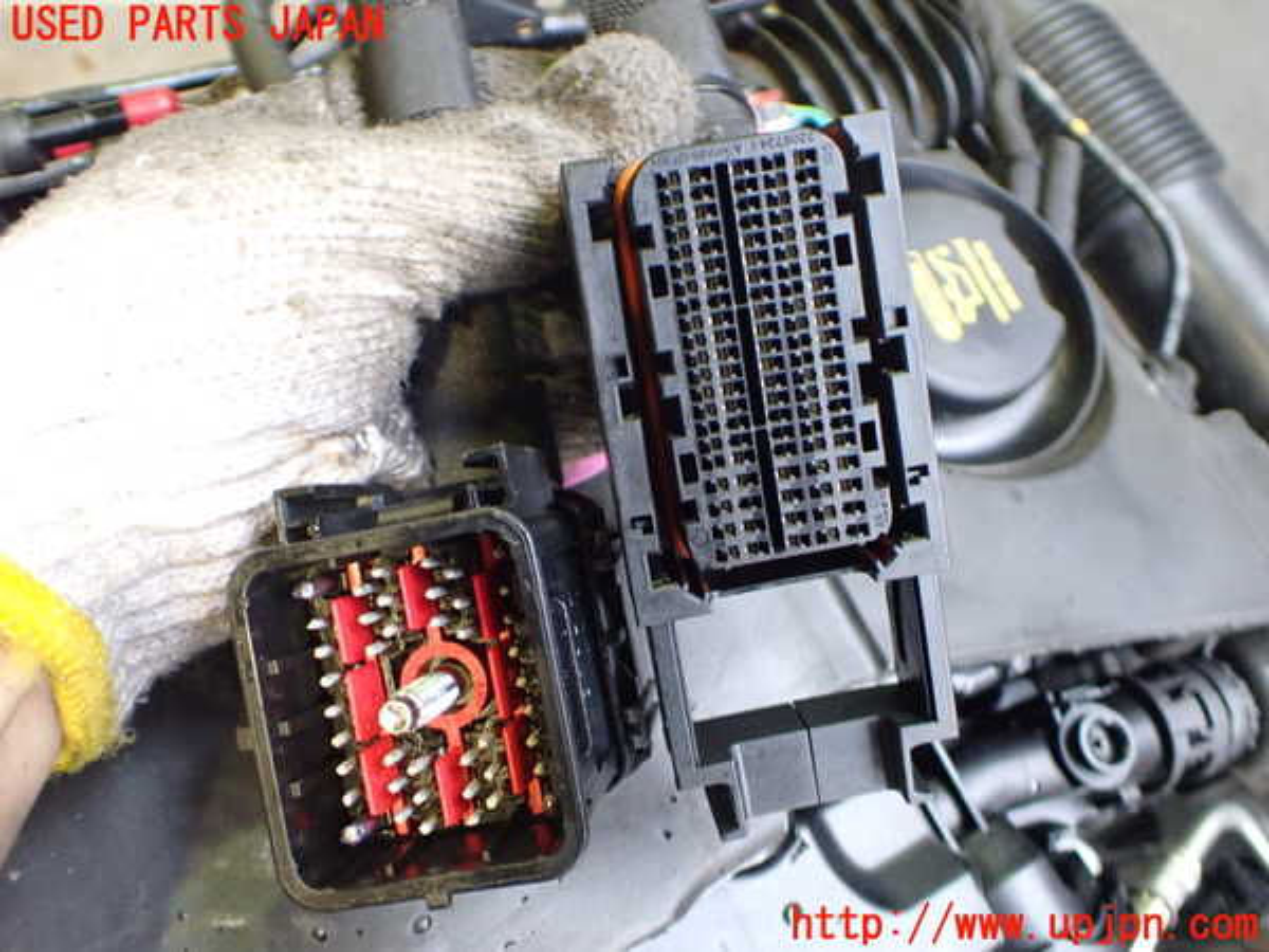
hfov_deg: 60.0
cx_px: 634
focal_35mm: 30
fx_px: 1100
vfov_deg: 46.8
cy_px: 476
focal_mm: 5.4
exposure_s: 1/40
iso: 800
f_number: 2.3
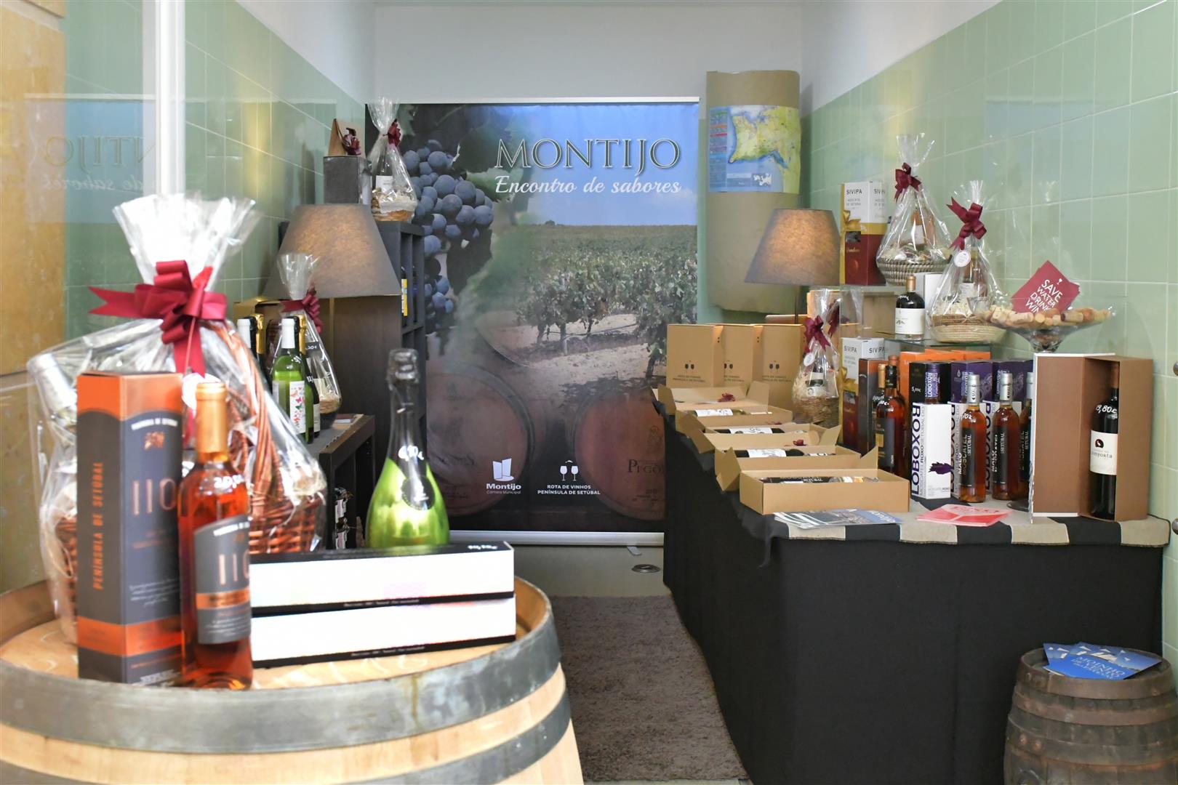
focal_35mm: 36
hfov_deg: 53.1
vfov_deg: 36.9
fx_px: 1178
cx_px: 589
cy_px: 392
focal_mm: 24
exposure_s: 1/250
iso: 11400
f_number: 6.3
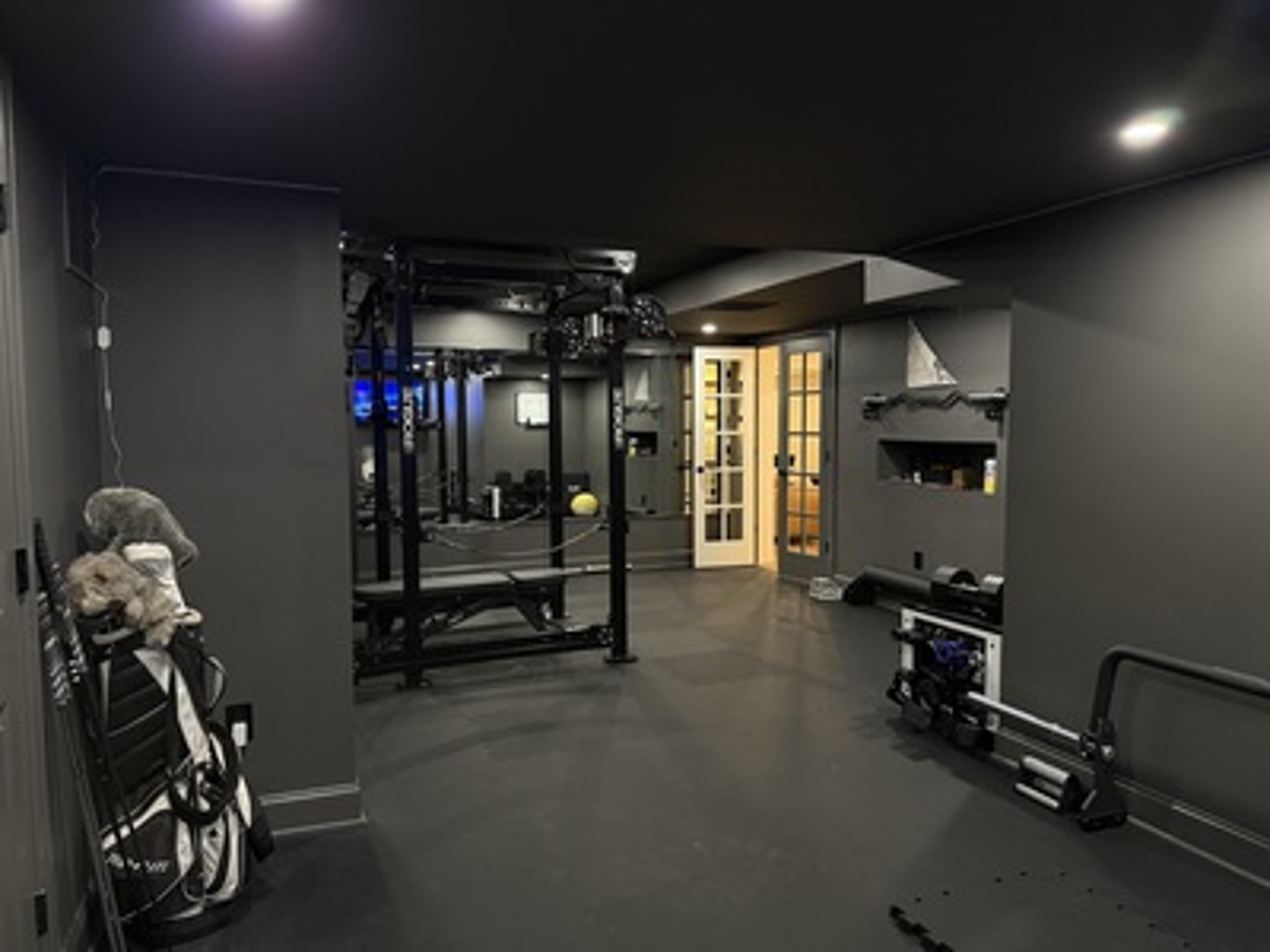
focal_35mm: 24
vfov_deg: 56.8
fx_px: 881
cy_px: 476
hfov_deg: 71.6
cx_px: 635
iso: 400
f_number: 1.78
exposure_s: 1/60
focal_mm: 6.76
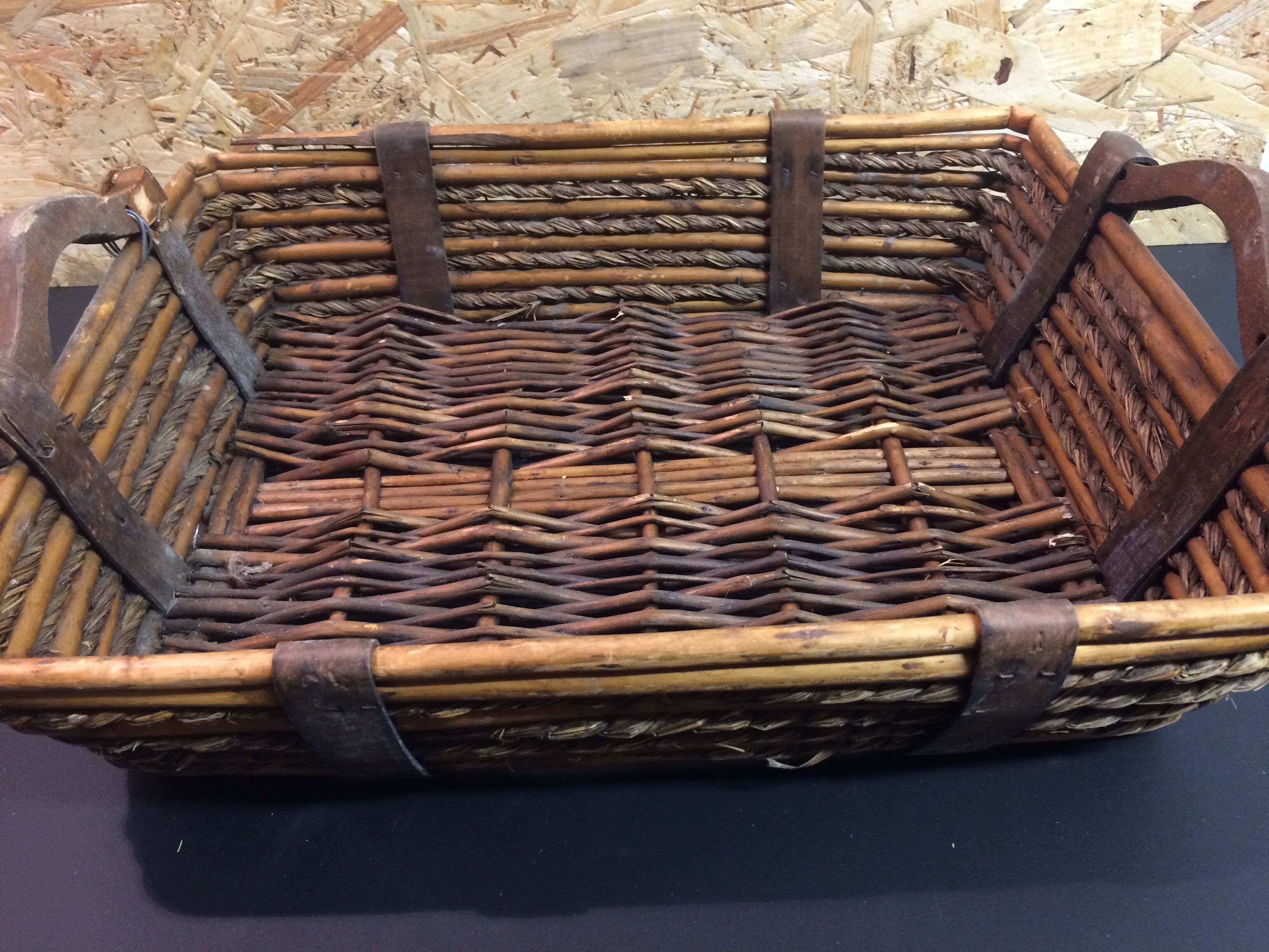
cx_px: 634
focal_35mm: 29
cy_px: 476
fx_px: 1063
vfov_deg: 48.2
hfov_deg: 61.7
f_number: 2.2
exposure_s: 1/33
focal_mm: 4.15
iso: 250
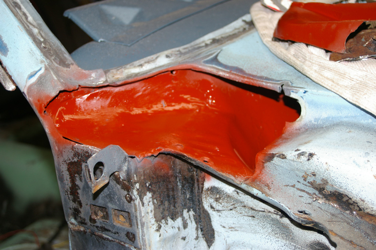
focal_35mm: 58
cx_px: 188
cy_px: 125
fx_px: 610
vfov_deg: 23.1
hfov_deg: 34.2
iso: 200
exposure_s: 1/60
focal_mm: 39
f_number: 4.5
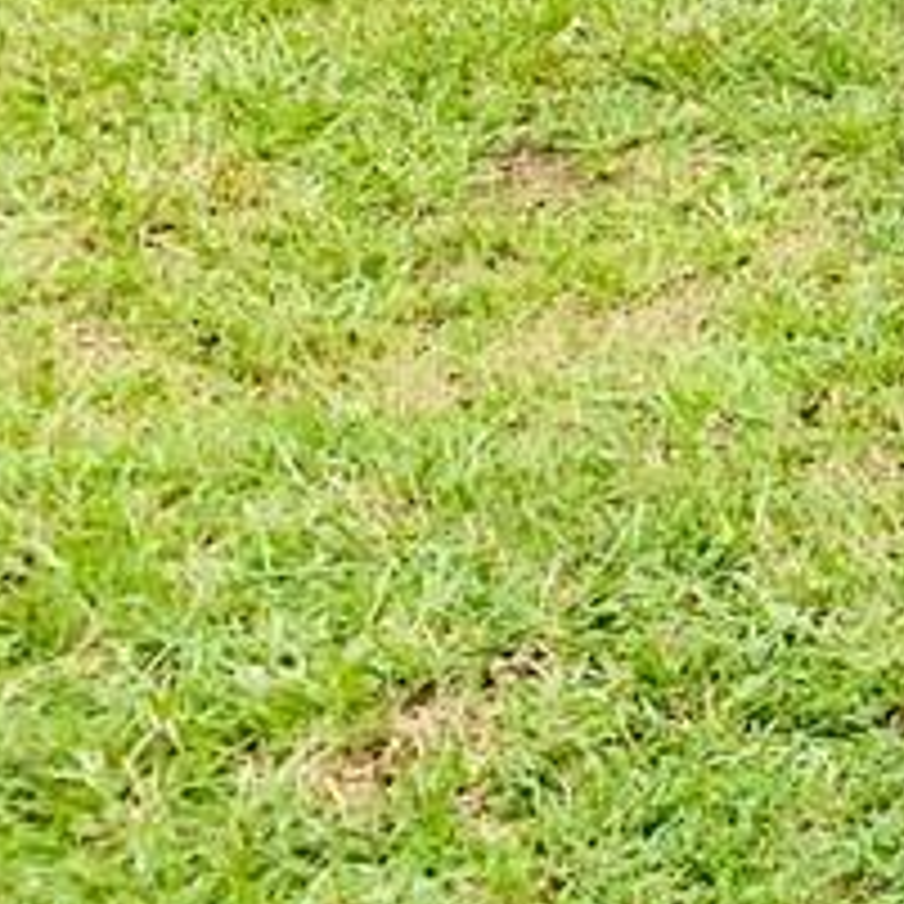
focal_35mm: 117
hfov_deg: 12.1
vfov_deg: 13.6
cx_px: 2141
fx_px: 3457
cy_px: -616
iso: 25
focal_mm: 4.25
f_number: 1.8
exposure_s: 1/226
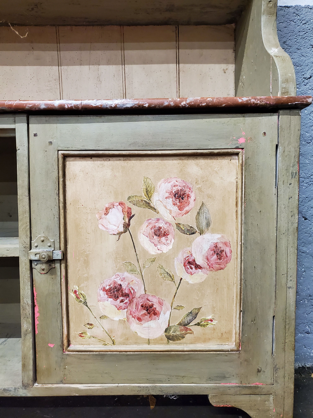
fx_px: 313
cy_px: 209
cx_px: 156
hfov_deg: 53.1
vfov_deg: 67.3
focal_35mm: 26
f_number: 1.5
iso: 500
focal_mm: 4.3
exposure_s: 1/50
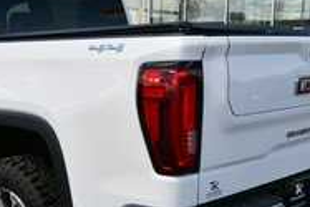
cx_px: 86
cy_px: 150
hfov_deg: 32.9
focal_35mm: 60
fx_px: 517
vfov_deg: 22.5
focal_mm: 19
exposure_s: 1/250
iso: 110
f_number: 8
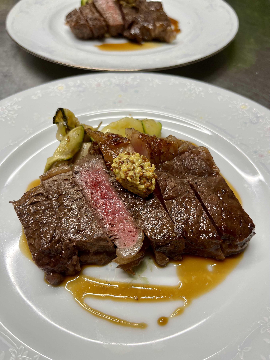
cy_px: 180
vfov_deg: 67.3
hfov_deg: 53.1
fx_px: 270
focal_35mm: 26
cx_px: 135
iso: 40
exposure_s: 1/100
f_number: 1.6
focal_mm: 5.1
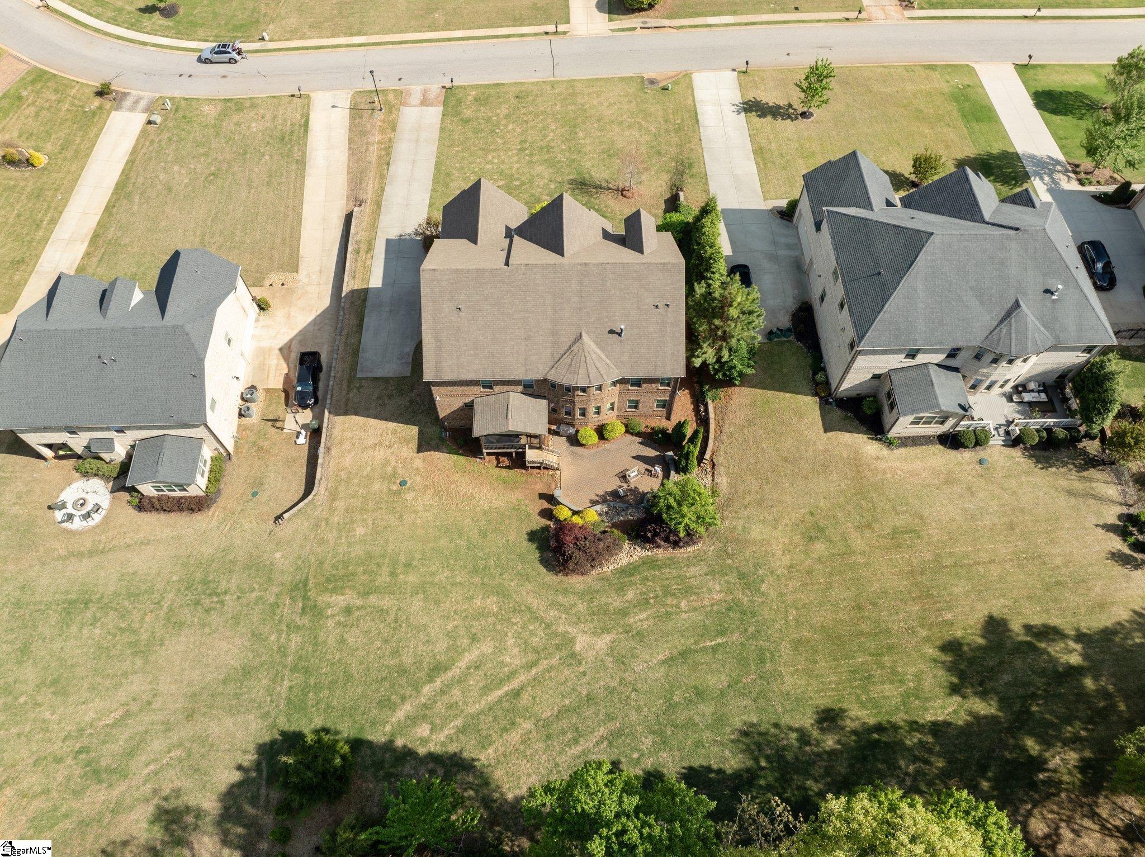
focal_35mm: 24
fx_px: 793
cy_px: 428
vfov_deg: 56.8
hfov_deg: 71.6
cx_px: 572
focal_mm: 12.29
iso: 100
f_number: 4.5
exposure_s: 1/60
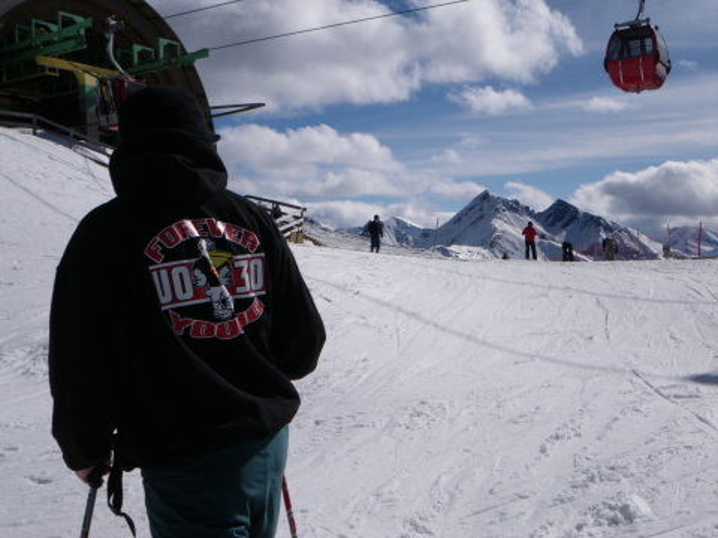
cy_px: 269
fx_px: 871
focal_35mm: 42
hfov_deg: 44.8
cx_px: 359
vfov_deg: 34.3
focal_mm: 7.5
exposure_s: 1/1250
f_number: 5
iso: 64
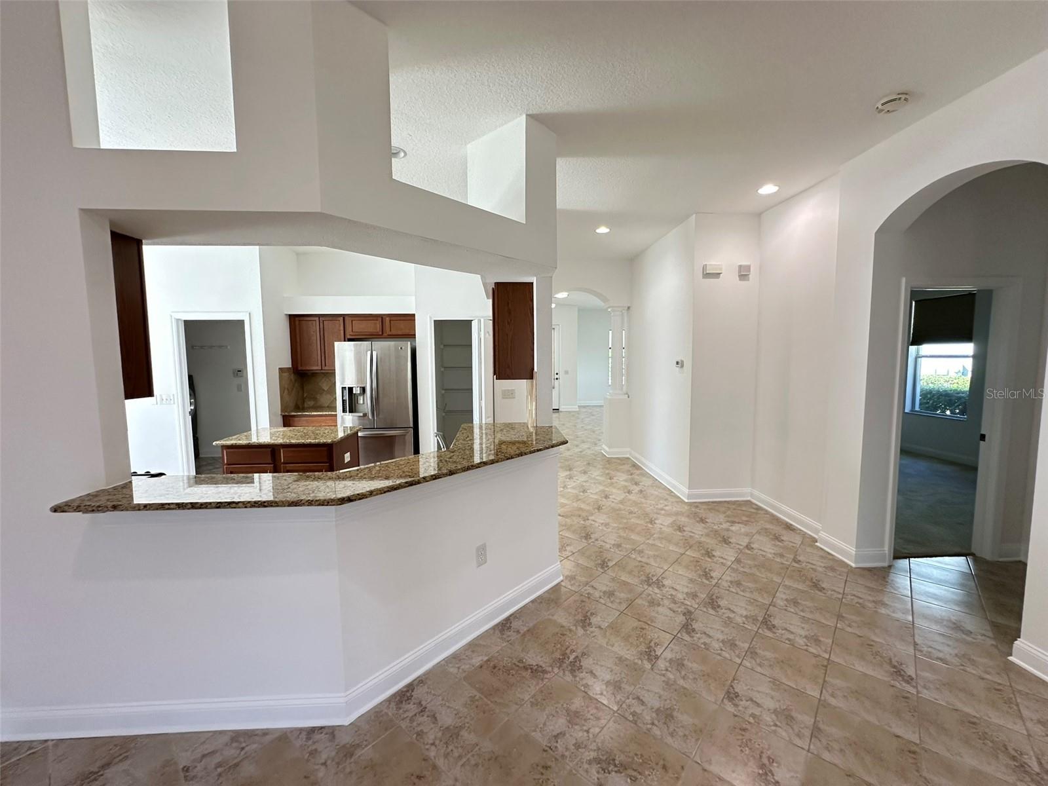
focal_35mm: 14
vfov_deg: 85.7
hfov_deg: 102.1
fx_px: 424
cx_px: 524
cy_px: 393
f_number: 2.2
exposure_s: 1/120
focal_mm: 2.22
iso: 200
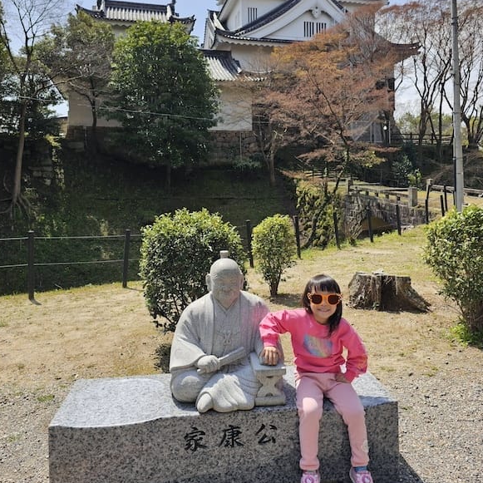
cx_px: 240
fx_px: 442
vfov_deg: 56.9
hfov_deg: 57.3
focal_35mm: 28
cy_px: 193
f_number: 1.7
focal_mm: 6.3
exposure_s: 1/556
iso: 10
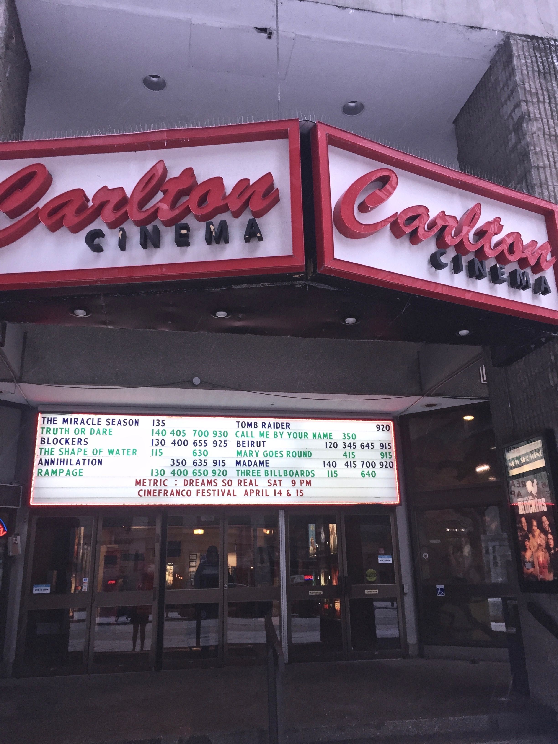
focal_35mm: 29
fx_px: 623
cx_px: 279
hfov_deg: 48.2
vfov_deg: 61.7
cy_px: 372
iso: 32
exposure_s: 1/40
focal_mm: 4.15
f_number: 2.2
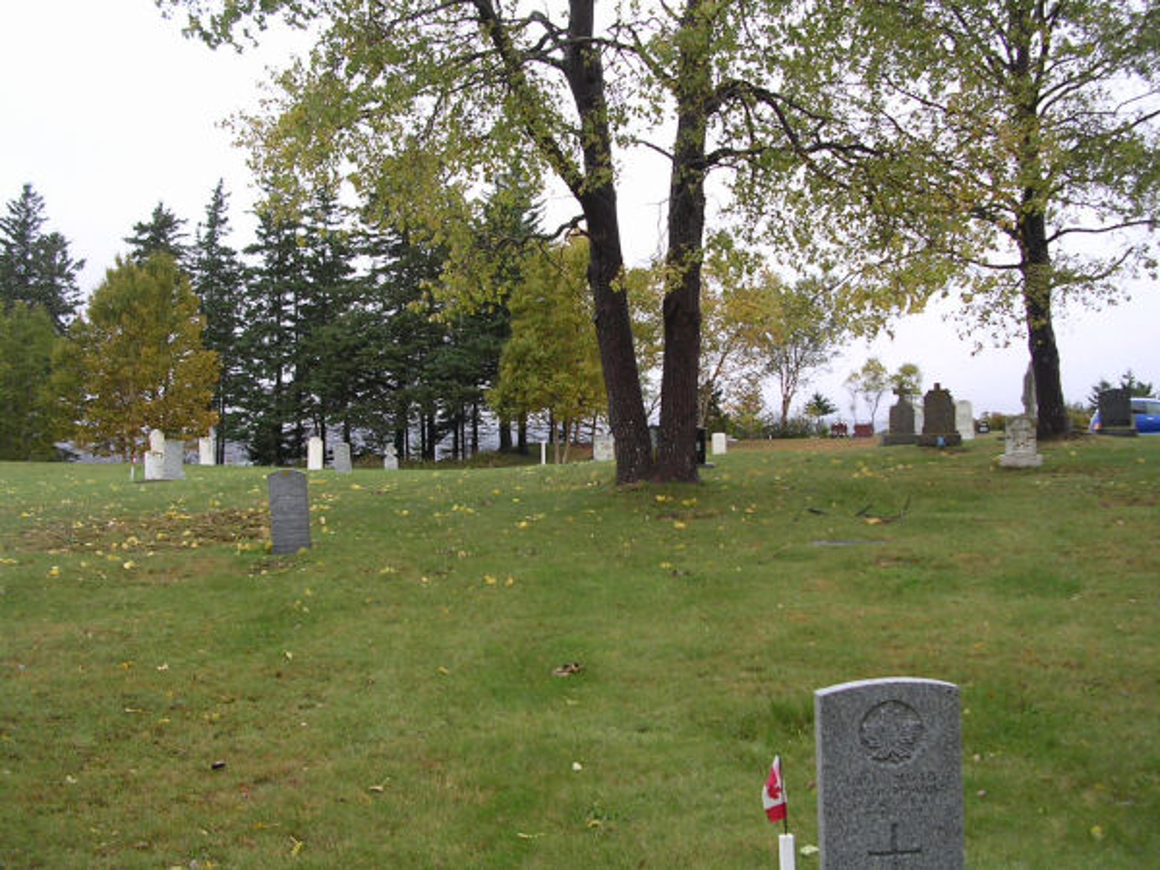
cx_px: 580
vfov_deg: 37.7
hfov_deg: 49.0
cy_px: 435
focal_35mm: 38
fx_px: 1273
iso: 100
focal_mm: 5.8
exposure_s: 1/101
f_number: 2.8
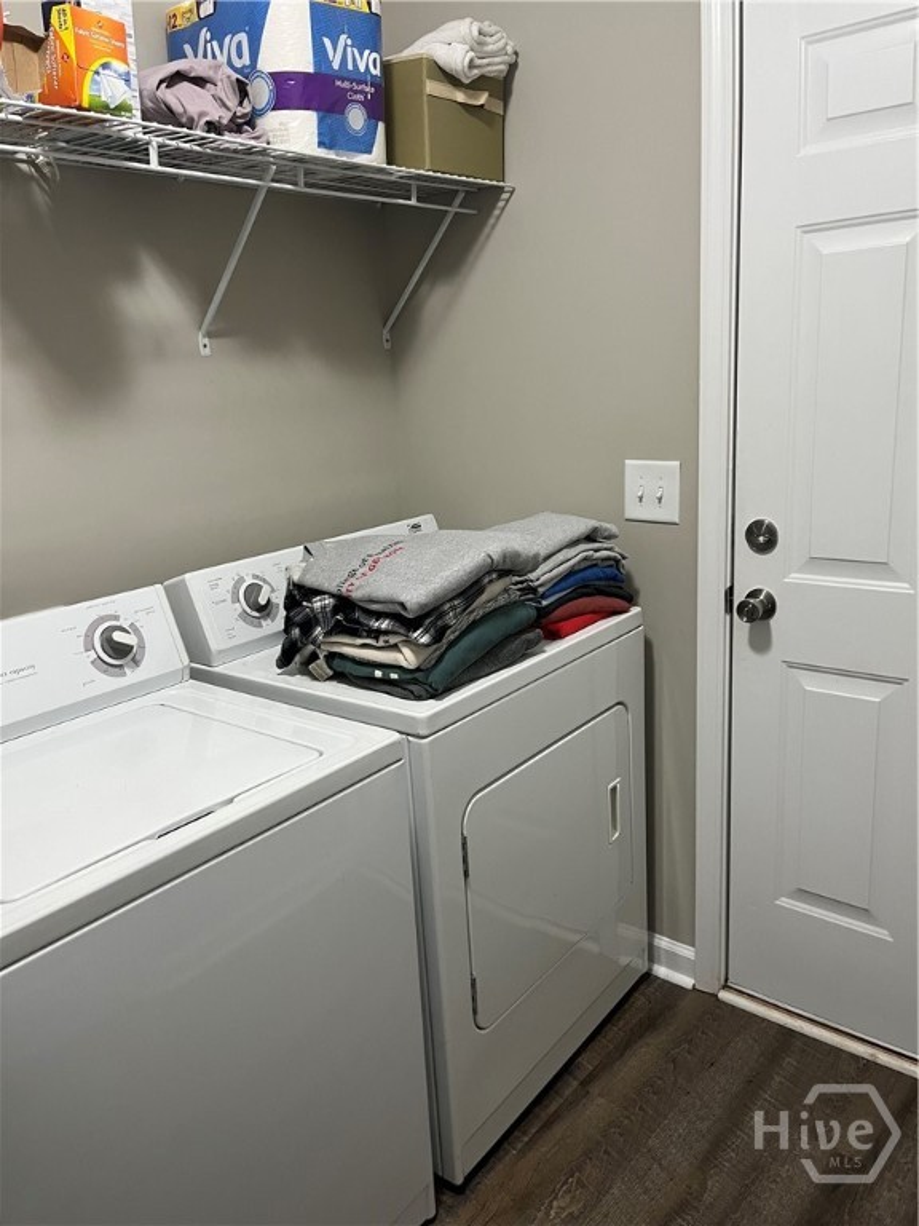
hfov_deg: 53.1
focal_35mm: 26
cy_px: 613
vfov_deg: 67.3
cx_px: 460
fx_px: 920
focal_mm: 5.1
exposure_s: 1/60
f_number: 1.6
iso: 160
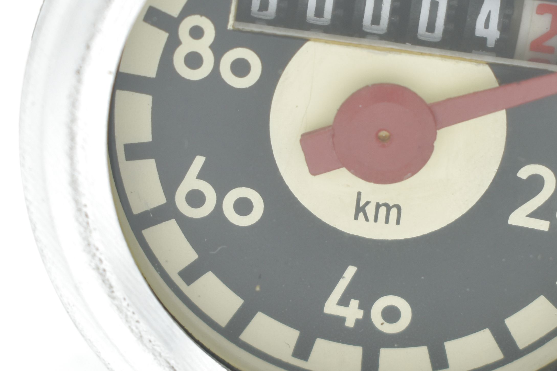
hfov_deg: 13.1
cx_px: 370
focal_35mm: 157
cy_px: 175
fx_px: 2429
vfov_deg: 8.7
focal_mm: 38
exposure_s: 1/125
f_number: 5.6
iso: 100
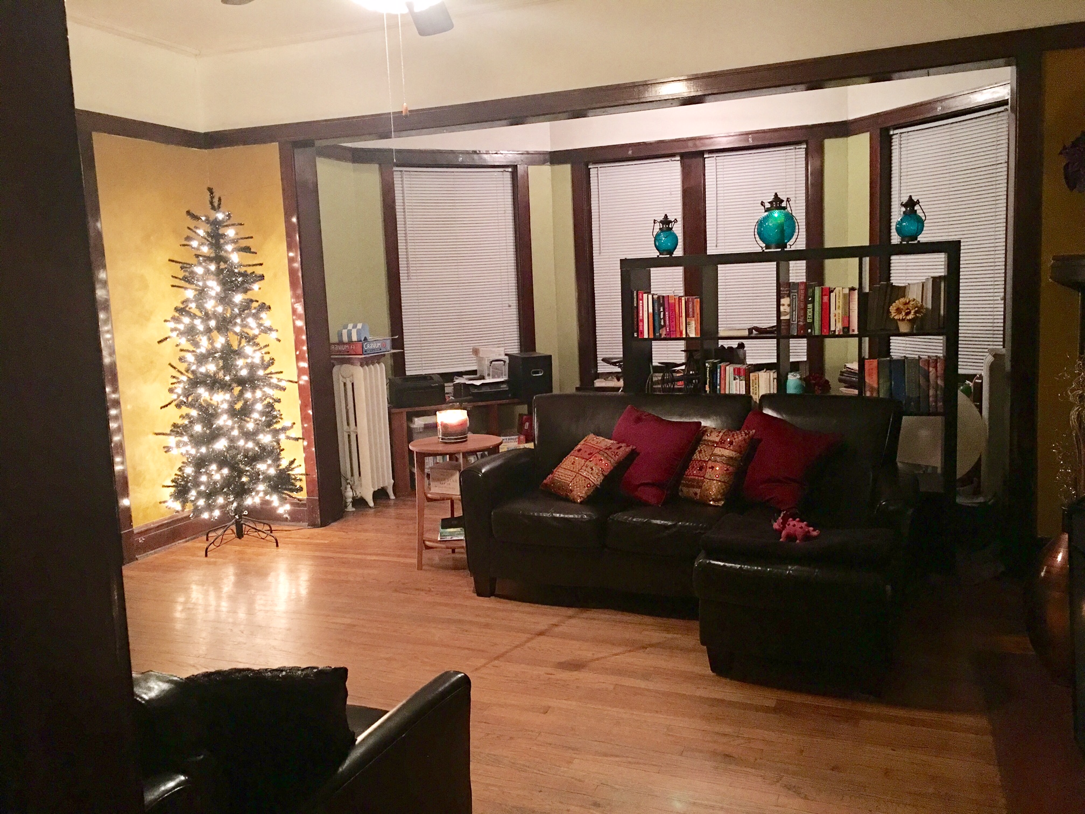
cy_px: 407
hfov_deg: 61.7
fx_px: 909
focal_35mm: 29
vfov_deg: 48.2
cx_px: 542
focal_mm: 4.15
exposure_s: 1/4
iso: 125
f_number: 2.2
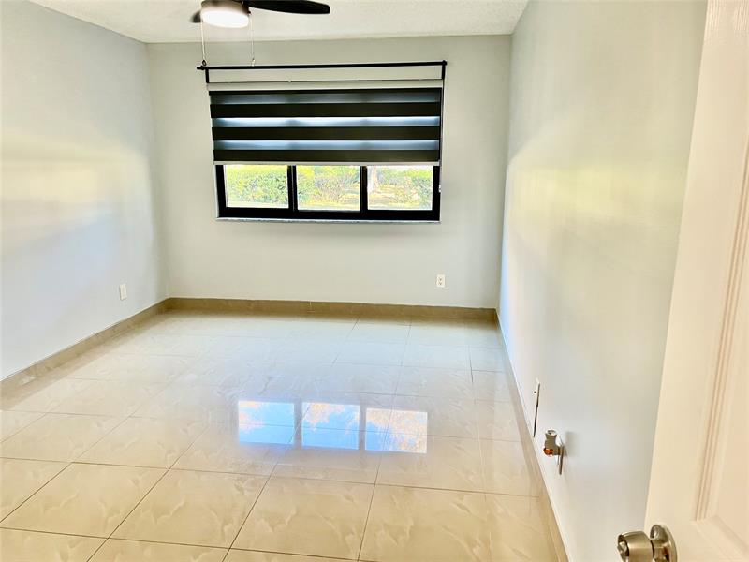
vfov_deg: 53.1
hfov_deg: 67.3
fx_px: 563
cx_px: 374
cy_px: 281
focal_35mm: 26
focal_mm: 5.7
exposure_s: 1/60
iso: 125
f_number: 1.5
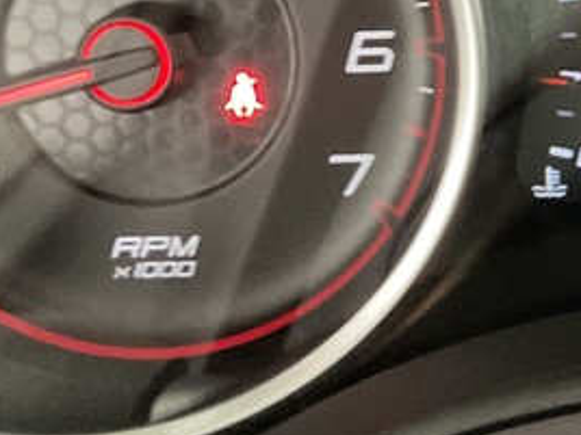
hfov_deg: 17.9
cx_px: 722
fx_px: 1746
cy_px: -71
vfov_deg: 13.9
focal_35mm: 104
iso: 500
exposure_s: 1/20
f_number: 1.8
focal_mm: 3
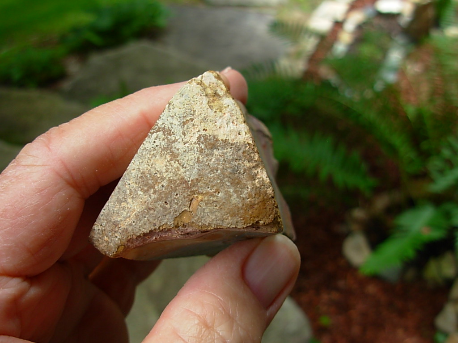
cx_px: 229
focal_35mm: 38
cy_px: 172
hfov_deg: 49.0
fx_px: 503
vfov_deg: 37.7
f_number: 2.9
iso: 50
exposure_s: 1/197
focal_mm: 6.3
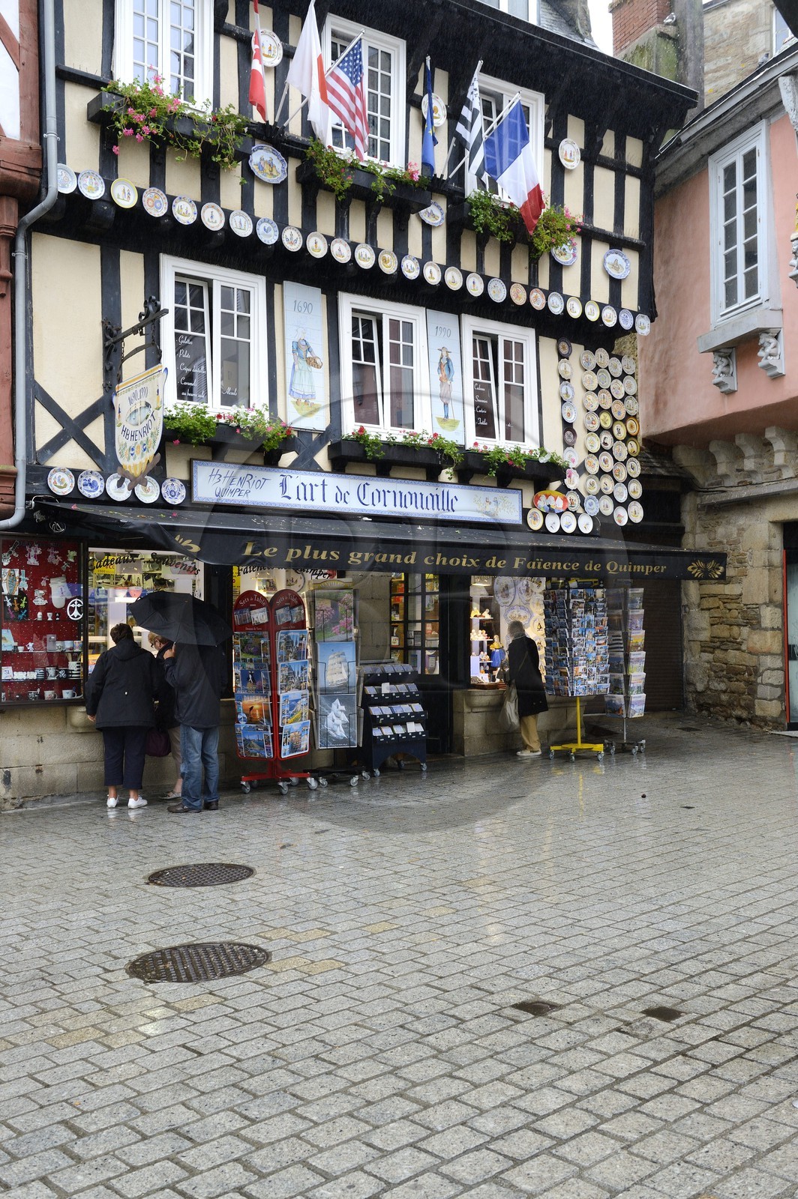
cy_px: 600
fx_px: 1166
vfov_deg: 54.5
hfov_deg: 37.8
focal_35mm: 35
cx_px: 399
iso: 800
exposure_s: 1/125
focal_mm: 35
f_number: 7.1
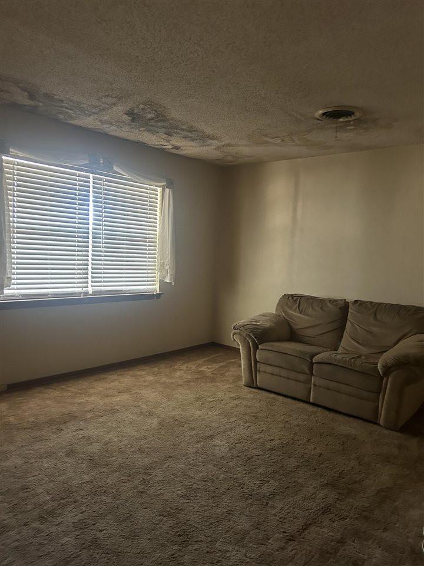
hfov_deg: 53.1
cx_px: 212
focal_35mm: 26
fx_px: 425
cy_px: 283
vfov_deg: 67.3
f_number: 1.5
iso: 500
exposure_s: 1/40
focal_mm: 5.7
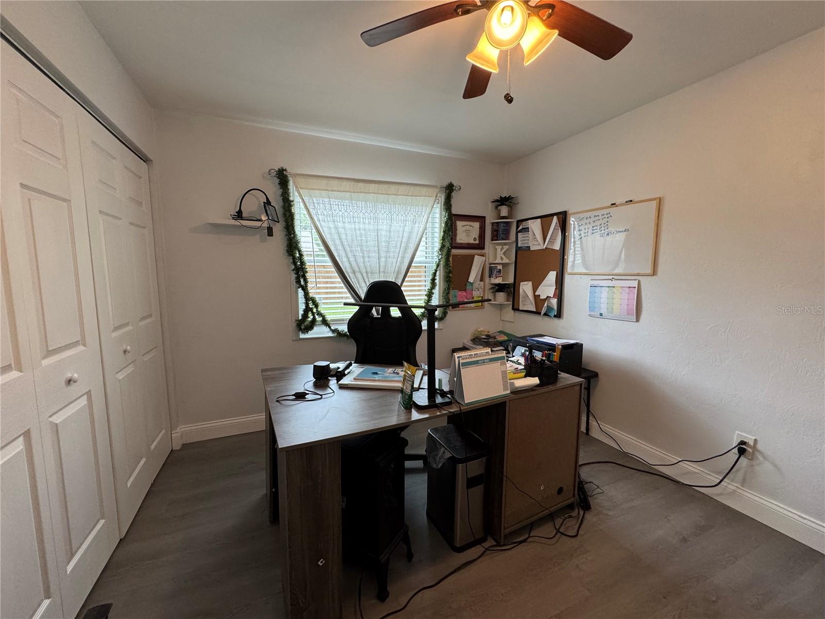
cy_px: 310
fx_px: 334
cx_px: 412
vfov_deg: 85.7
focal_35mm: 14
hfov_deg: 102.1
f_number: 2.2
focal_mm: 2.22
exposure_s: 1/120
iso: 250
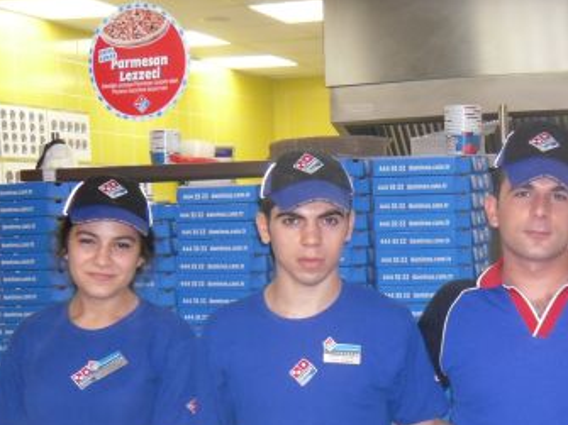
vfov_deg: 22.3
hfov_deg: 28.9
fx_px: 1066
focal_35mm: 65
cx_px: 488
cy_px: 339
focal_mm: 6
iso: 200
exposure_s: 1/45
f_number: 2.8
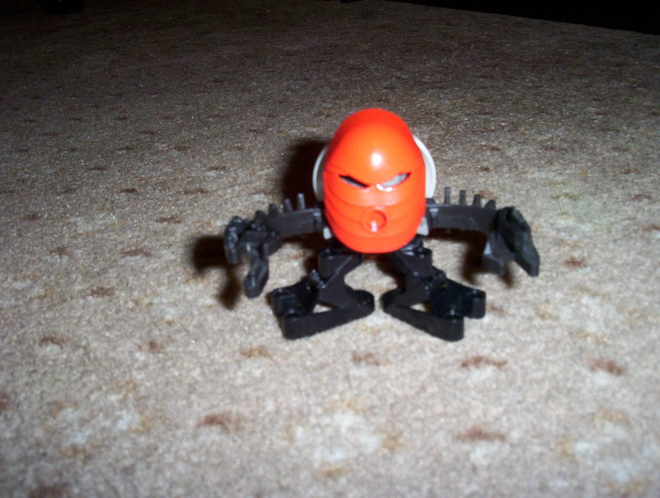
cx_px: 330
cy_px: 249
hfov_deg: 47.8
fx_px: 745
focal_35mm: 39
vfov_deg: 37.0
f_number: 4.5
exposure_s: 1/30
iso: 140
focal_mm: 6
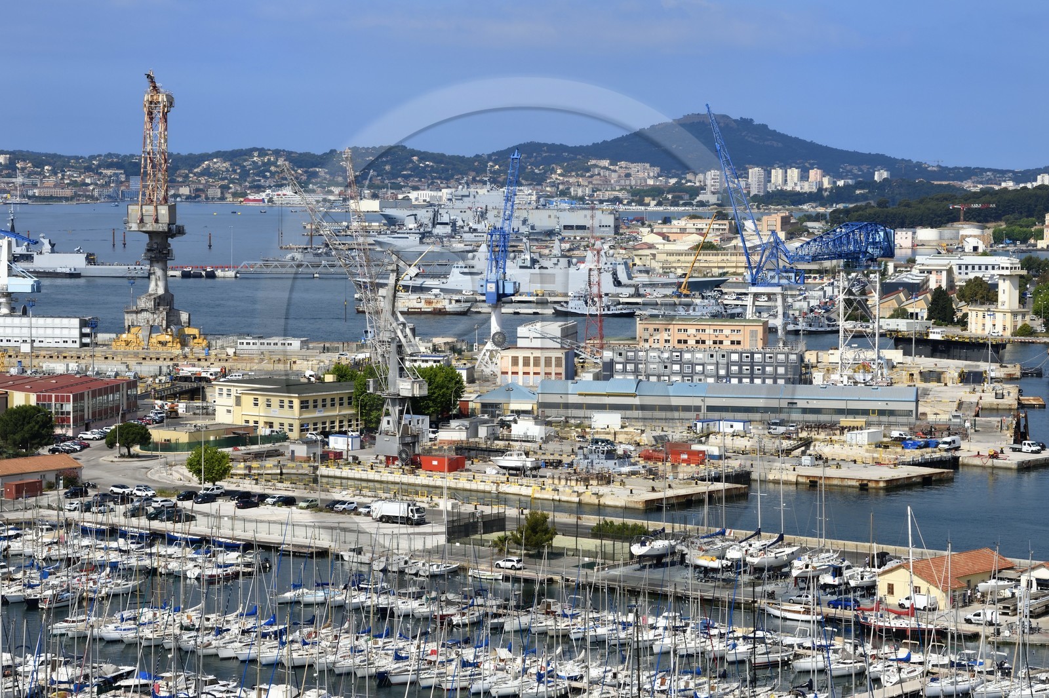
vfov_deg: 14.4
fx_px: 2767
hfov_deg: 21.5
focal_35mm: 95
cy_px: 349
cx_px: 524
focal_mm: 95
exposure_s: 1/250
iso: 200
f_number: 14
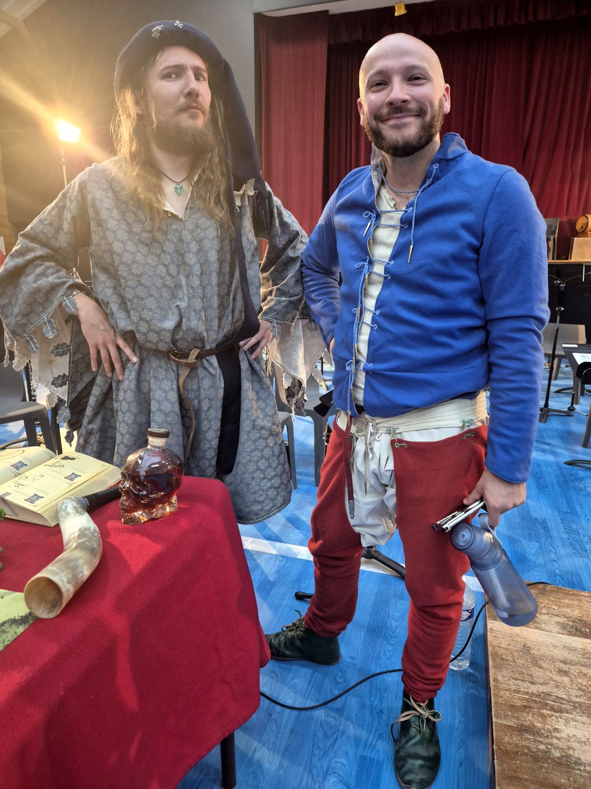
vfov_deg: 73.9
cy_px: 394
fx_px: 524
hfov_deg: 58.9
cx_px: 296
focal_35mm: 23
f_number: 1.8
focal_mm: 5.4
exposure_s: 1/100
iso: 640
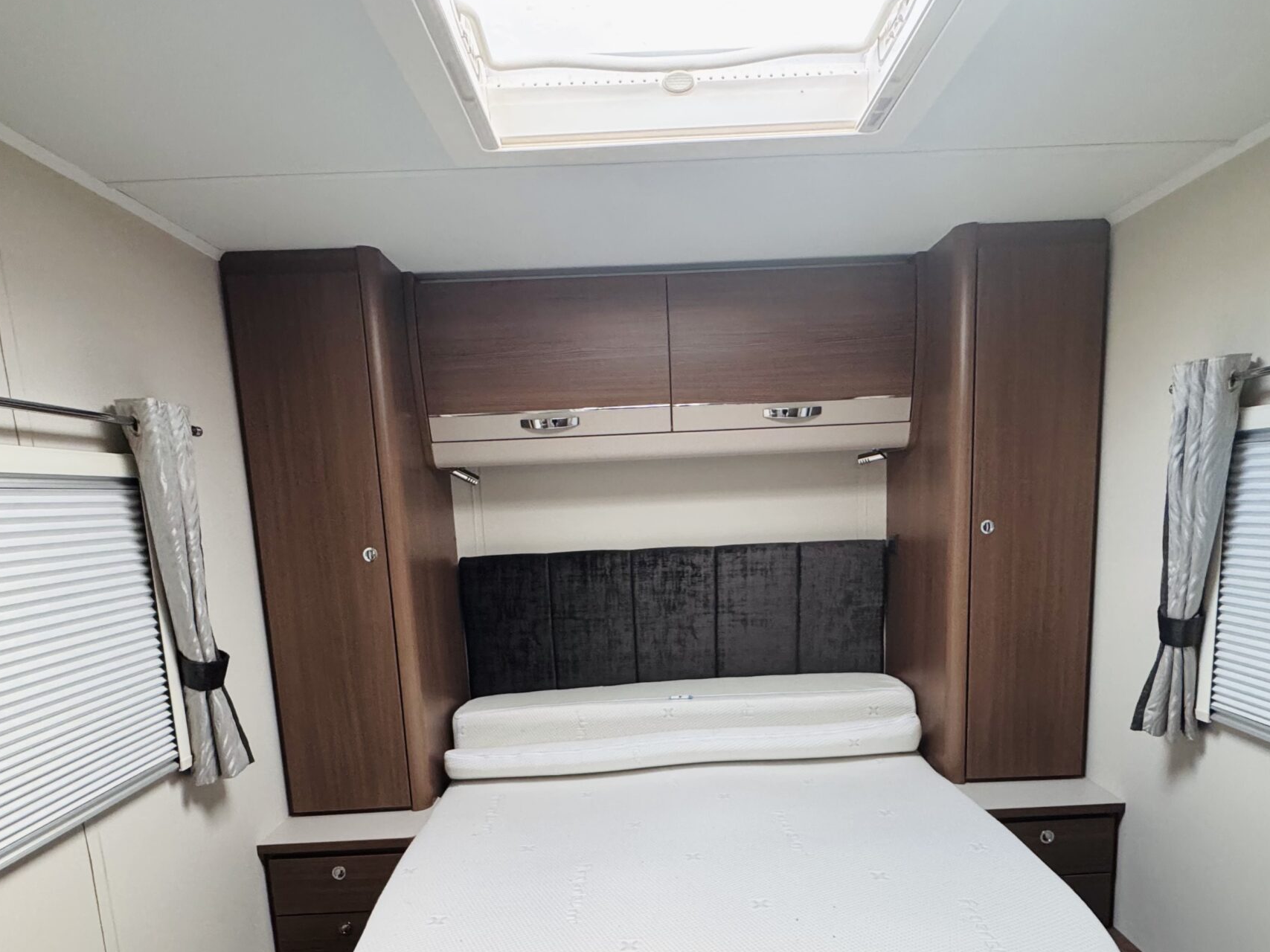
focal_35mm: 21
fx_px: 770
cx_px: 657
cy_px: 620
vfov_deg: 62.2
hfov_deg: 79.0
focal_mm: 2.22
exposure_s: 1/60
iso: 320
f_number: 2.2
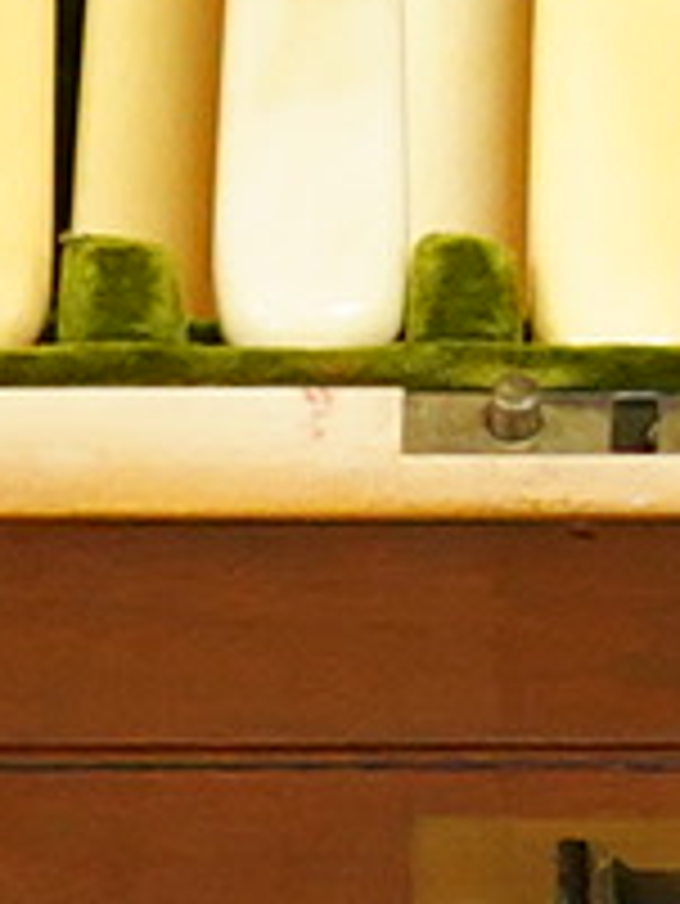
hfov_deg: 3.5
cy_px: -1291
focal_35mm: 424
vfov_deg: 4.6
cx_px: 703
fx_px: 11094
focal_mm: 30
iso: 2500
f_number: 3.5
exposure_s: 1/320
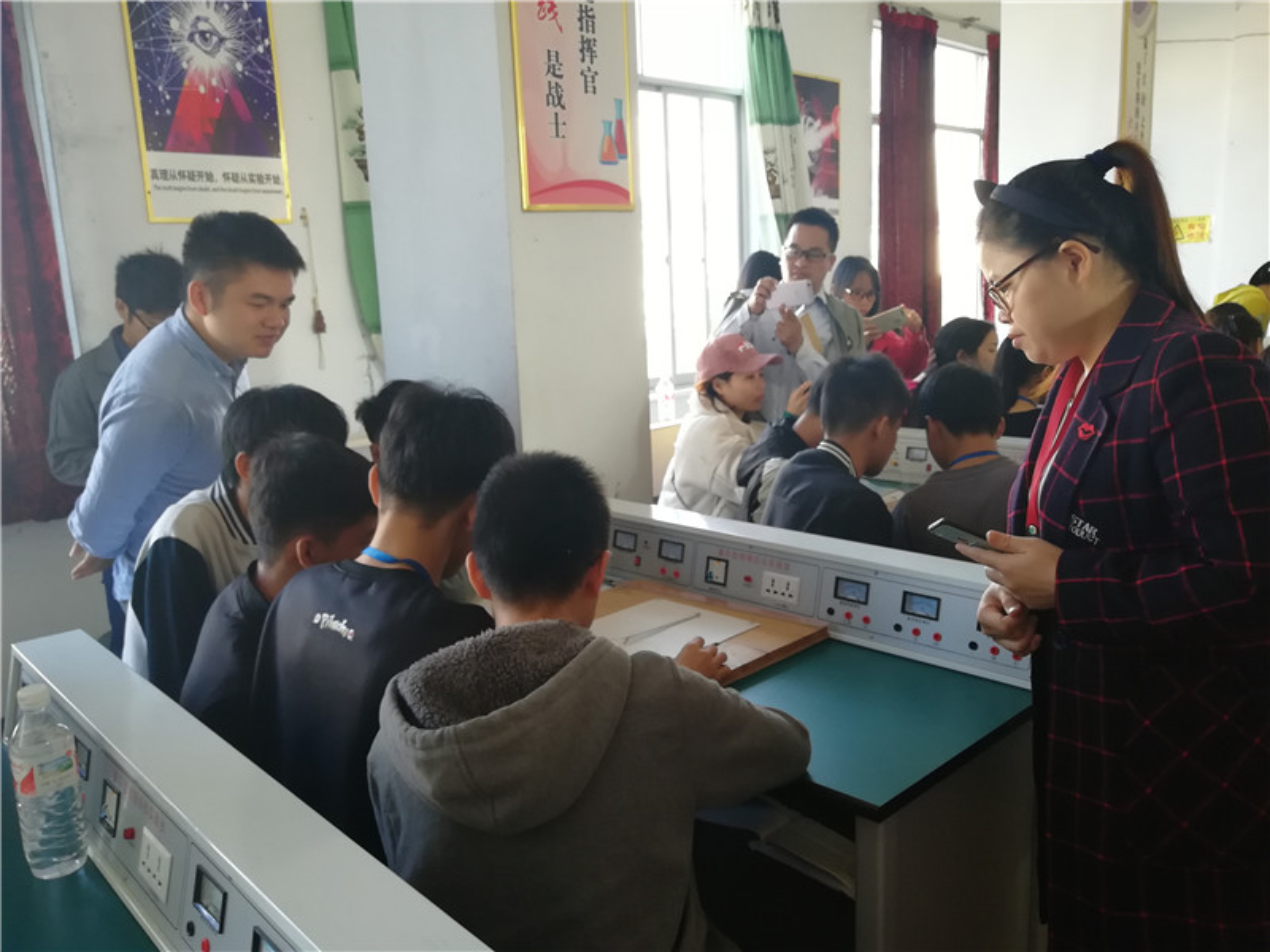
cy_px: 476
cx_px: 635
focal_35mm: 27
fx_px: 991
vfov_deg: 51.4
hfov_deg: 65.3
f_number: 1.8
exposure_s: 1/50
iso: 125
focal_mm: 3.83
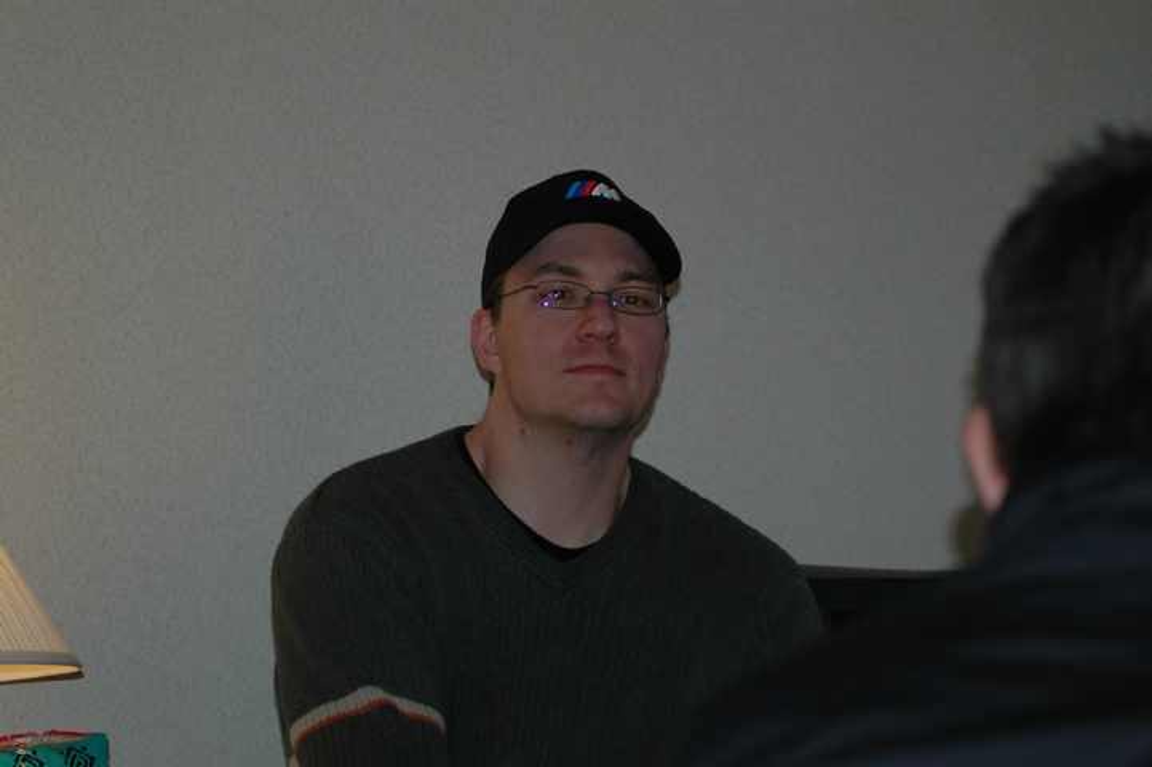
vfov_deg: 13.0
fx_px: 3358
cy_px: 384
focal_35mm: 105
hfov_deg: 19.5
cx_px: 576
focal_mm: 70
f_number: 4
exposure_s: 1/60
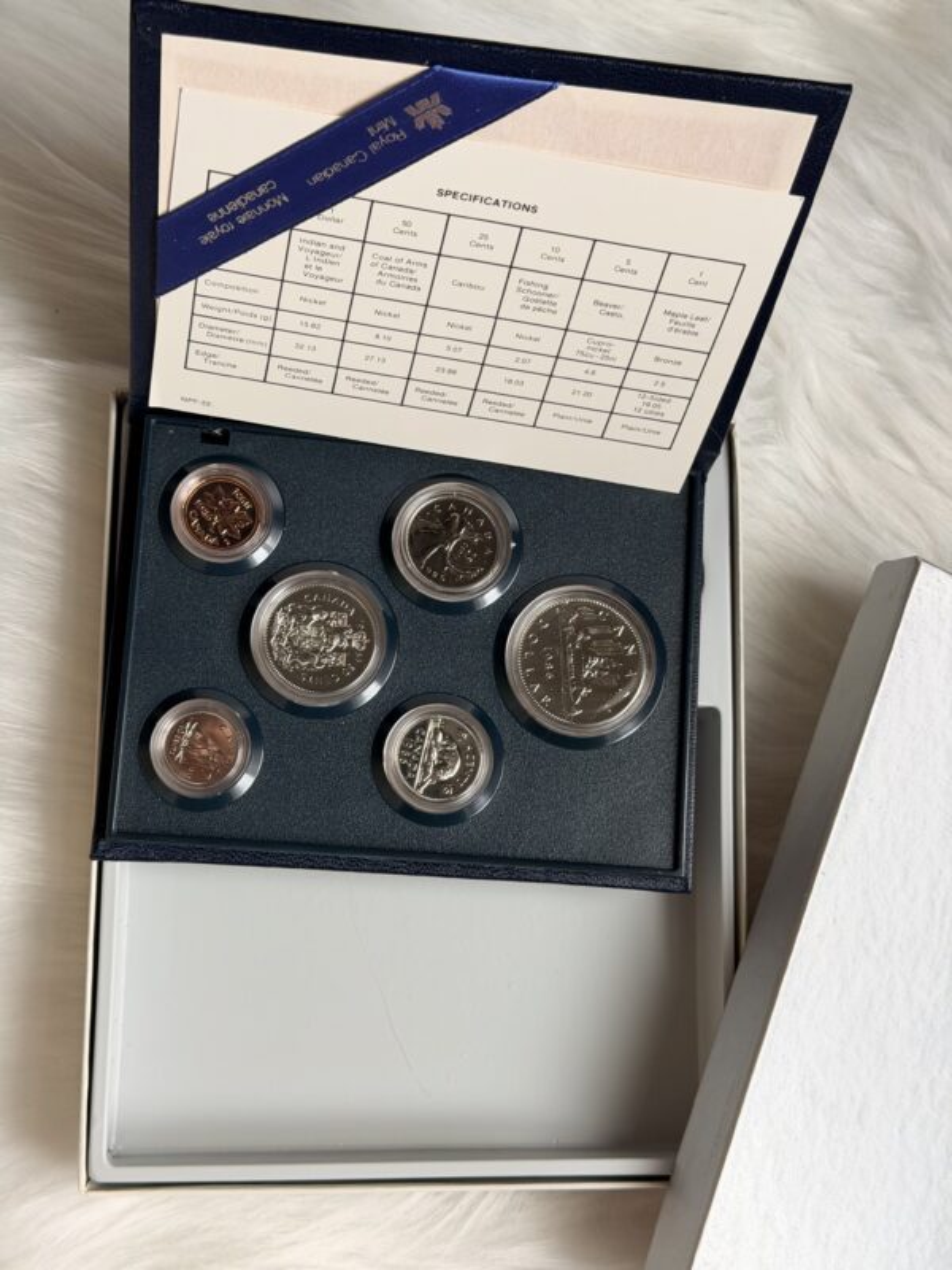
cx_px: 476
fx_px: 1760
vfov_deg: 39.7
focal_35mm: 48
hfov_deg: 30.3
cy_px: 635
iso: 200
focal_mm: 6.76
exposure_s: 1/60
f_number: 1.78
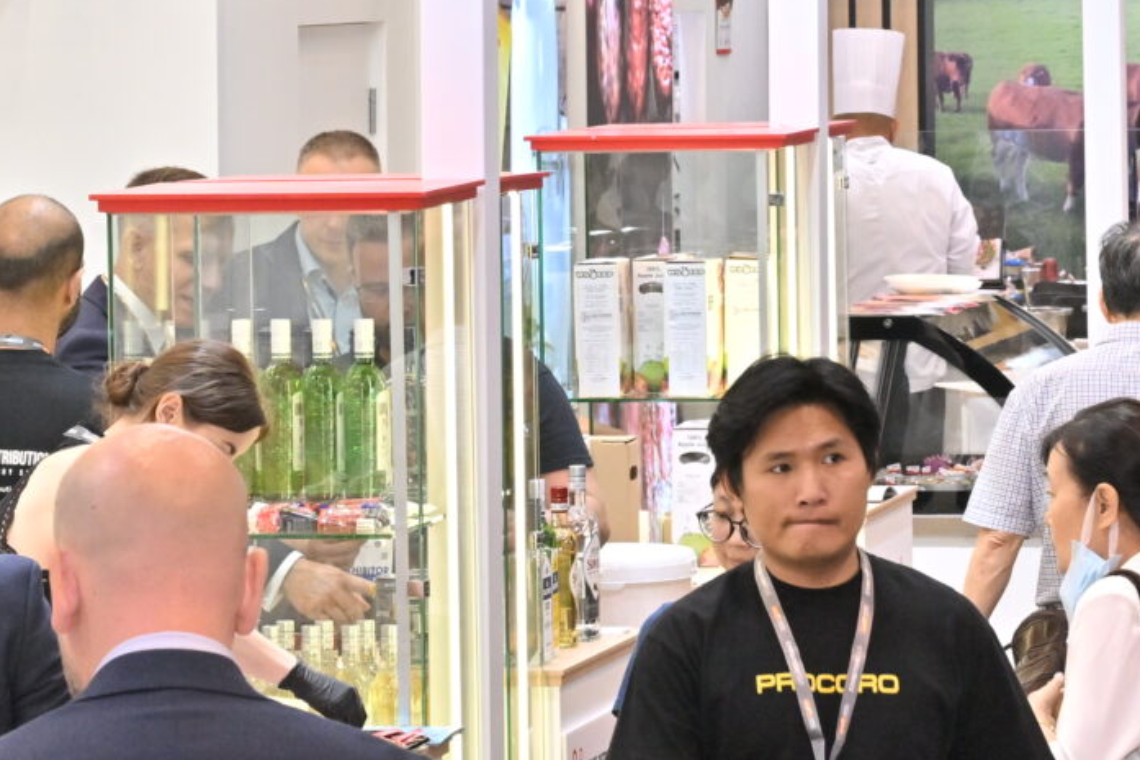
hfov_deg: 10.7
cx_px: 1096
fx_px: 6049
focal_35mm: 191
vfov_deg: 7.2
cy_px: -16
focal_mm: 52
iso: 800
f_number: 8
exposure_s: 1/125
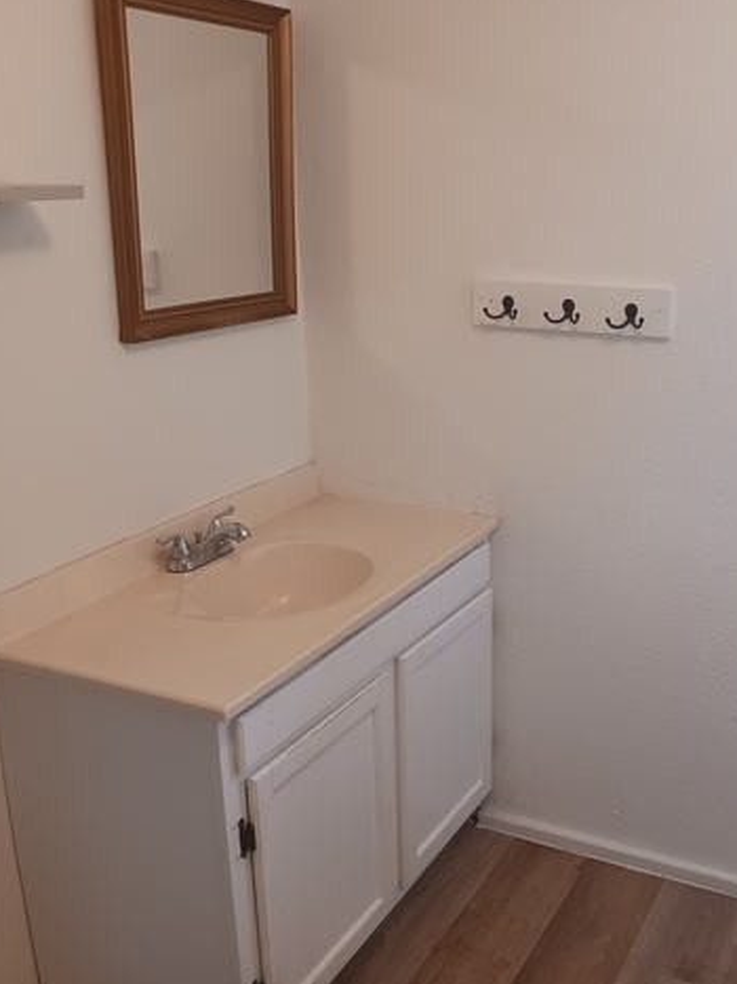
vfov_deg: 50.2
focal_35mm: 37
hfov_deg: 38.2
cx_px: 493
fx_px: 1051
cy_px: 493
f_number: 1.8
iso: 250
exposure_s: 1/30
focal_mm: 4
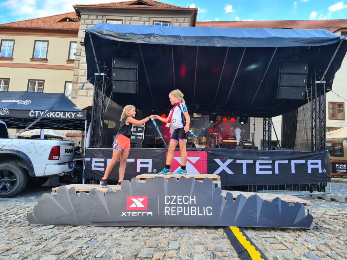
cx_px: 174
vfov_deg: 53.1
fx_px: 261
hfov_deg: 67.3
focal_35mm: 26
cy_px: 130
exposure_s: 1/166
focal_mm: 5.4
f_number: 1.8
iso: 50
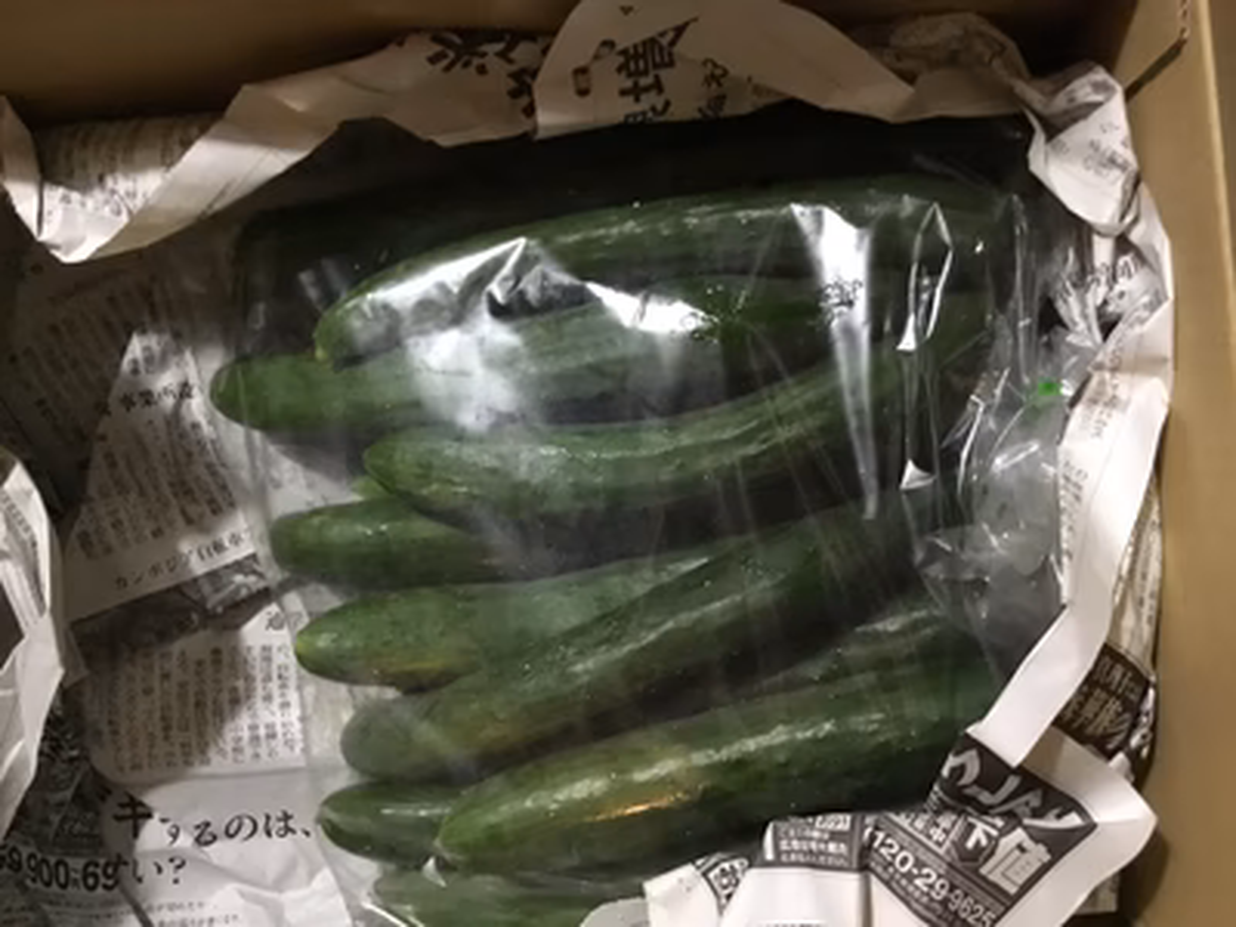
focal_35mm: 31
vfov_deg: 45.4
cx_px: 618
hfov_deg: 58.4
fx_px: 1107
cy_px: 464
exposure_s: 1/15
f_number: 2.4
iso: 320
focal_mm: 3.3
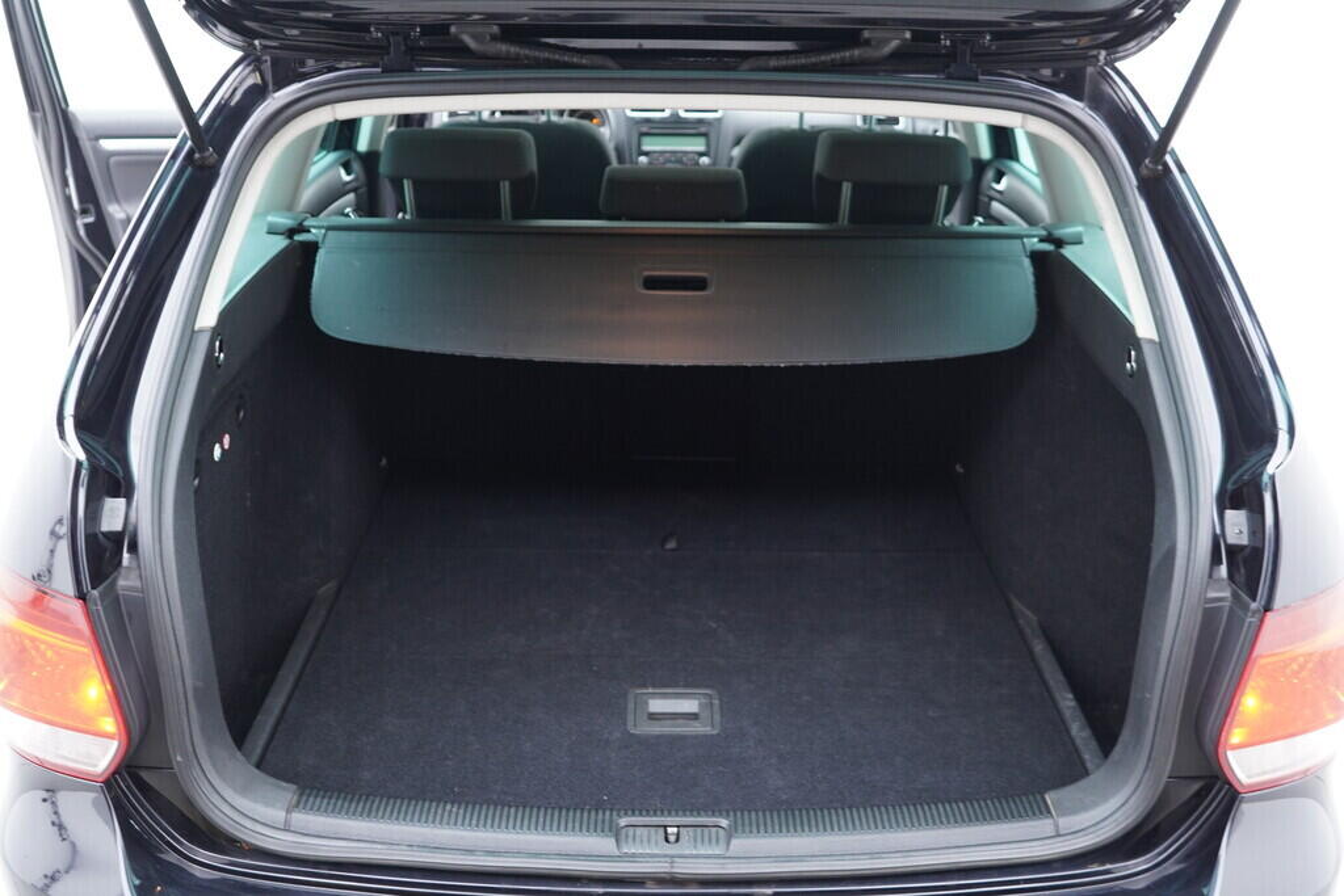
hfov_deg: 53.1
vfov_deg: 36.9
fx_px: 1344
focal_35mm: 36
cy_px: 448
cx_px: 672
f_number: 2.8
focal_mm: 24
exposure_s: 1/40
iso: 500
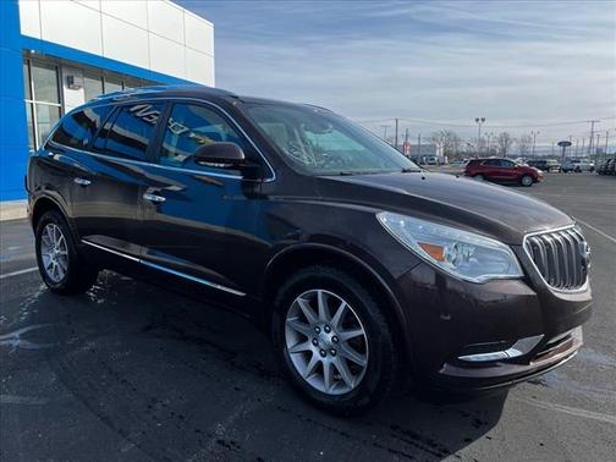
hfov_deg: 67.3
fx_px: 463
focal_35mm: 26
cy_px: 231
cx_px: 308
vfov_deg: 53.1
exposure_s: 1/3077
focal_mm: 5.7
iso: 50
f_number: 1.5
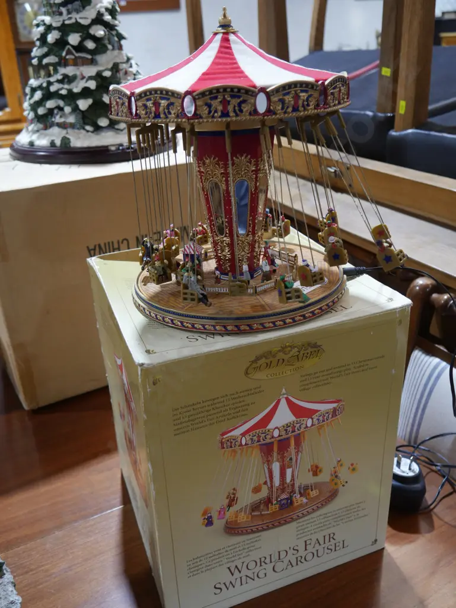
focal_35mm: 30
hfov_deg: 46.8
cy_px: 304
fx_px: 526
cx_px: 228
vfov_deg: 59.9
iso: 500
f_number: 3.6
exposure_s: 1/60
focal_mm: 15
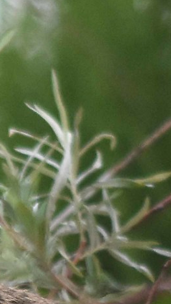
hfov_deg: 0.8
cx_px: -285
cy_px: 324
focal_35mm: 1612
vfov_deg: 1.3
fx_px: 13003
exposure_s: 1/500
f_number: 5.6
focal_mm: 200
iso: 1100
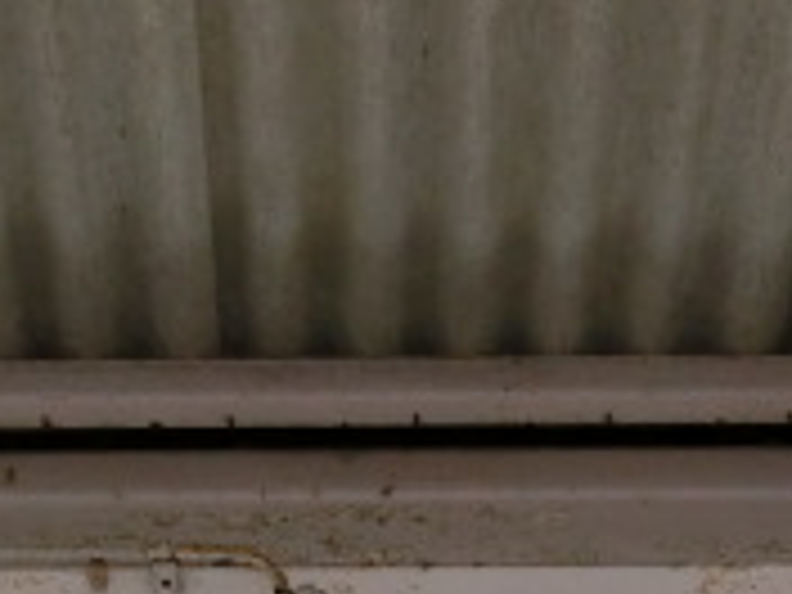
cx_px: 396
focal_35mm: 91
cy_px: 1076
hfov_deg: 21.5
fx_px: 2082
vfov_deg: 14.3
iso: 200
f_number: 3.5
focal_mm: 4.5
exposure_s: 1/125
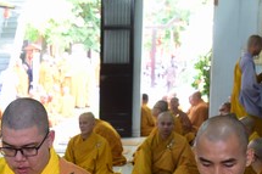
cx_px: 1
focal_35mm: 106
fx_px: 771
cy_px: 204
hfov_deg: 18.8
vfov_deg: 12.6
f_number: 5.6
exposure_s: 1/40
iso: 1600
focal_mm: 35
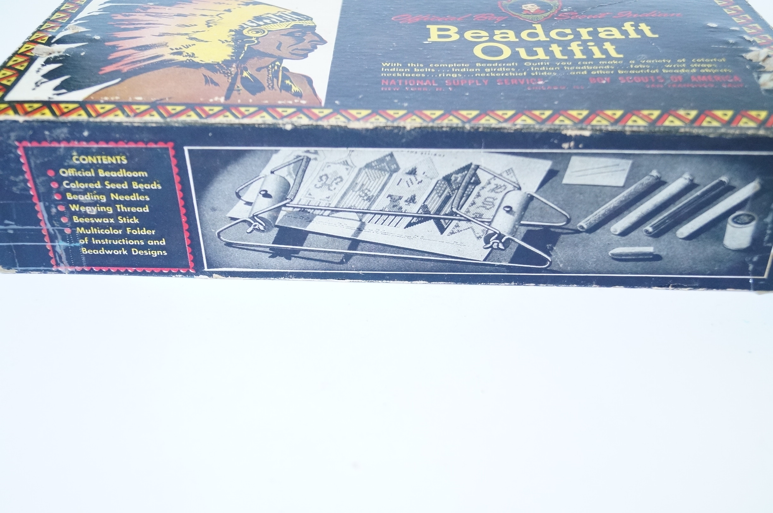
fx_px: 836
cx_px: 386
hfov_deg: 49.6
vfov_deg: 34.1
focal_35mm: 39
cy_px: 256
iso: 1600
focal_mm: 26
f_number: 4
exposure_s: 1/60
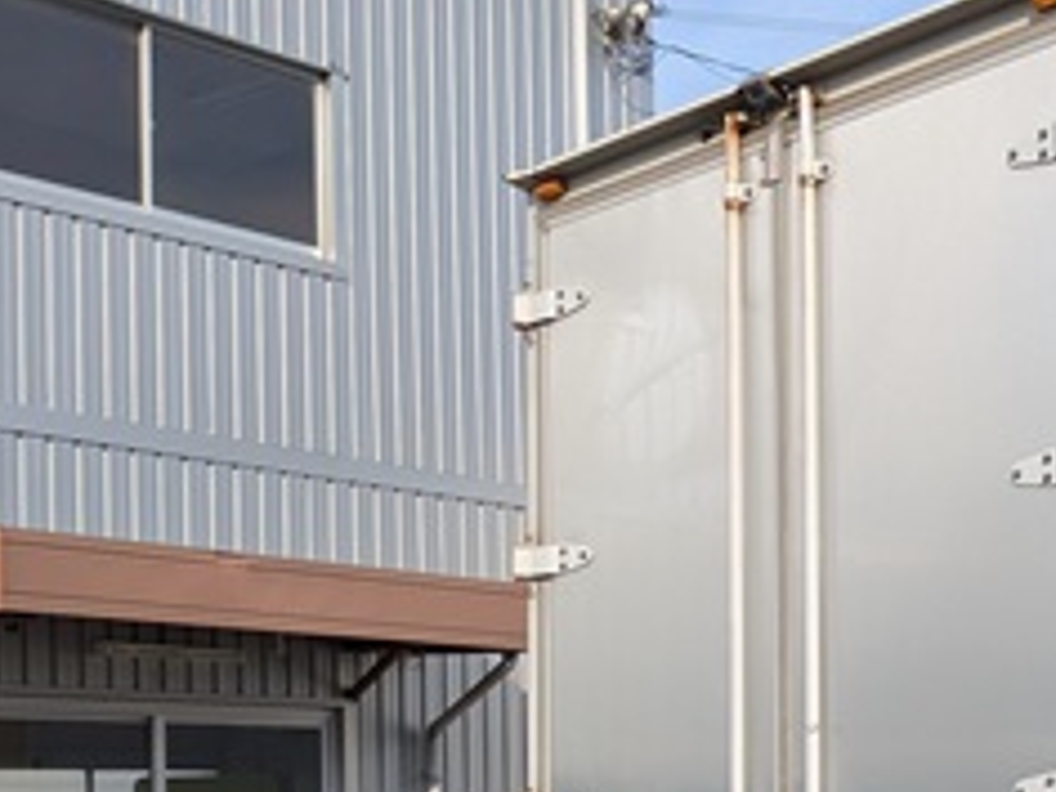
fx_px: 1983
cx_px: 1213
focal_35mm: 65
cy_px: 855
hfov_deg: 26.9
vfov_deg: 21.5
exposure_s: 1/1098
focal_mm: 4.53
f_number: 1.7
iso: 27
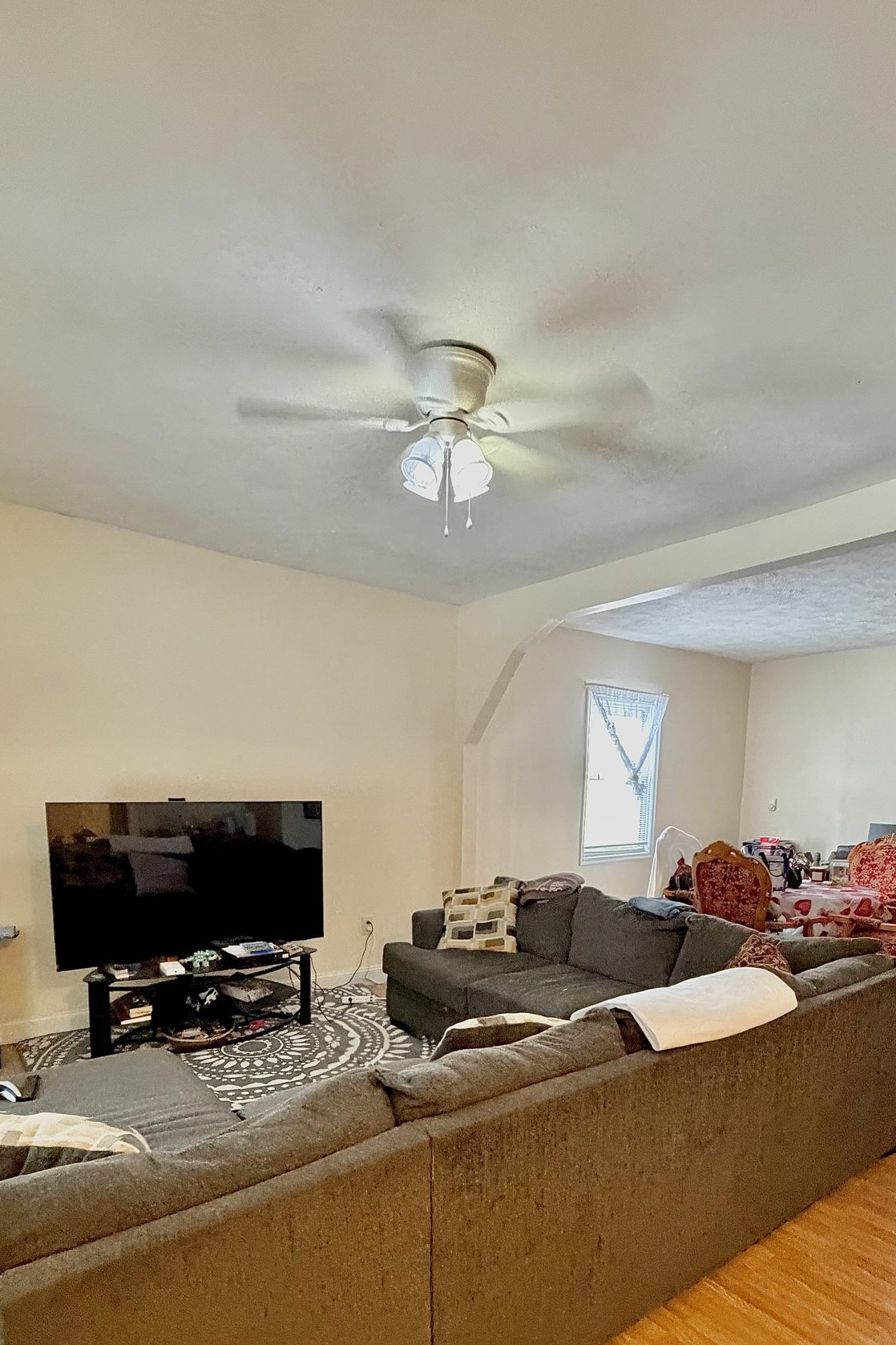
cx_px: 467
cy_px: 901
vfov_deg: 81.0
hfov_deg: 61.9
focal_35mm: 20
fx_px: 747
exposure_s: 1/60
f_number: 2.2
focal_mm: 2.22
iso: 640
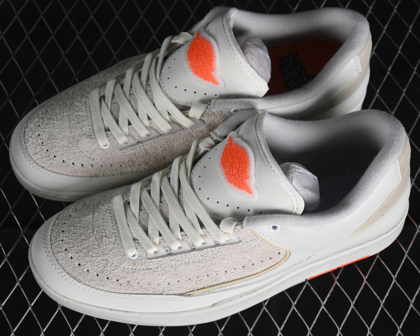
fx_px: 1057
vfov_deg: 18.1
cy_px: 168
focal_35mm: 85
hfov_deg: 22.5
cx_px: 209
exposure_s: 1/80
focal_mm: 50
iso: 160
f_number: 7.1
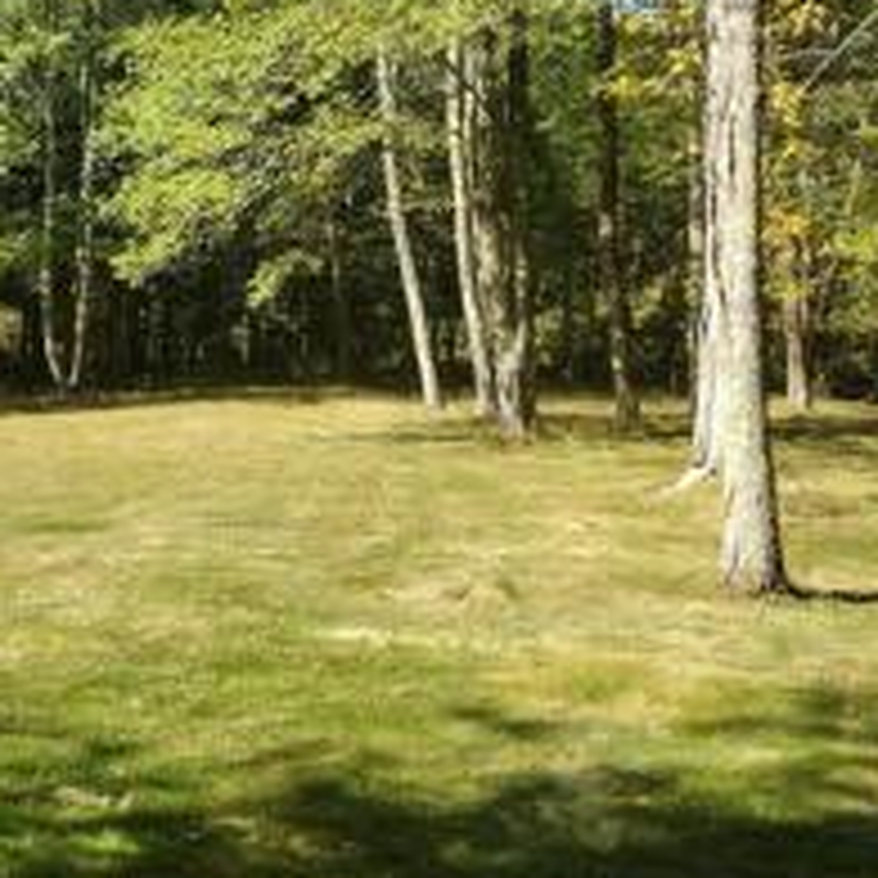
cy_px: 329
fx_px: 1406
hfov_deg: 32.3
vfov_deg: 34.5
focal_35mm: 49
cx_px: 32
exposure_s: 1/742
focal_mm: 4.71
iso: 100
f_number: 1.7
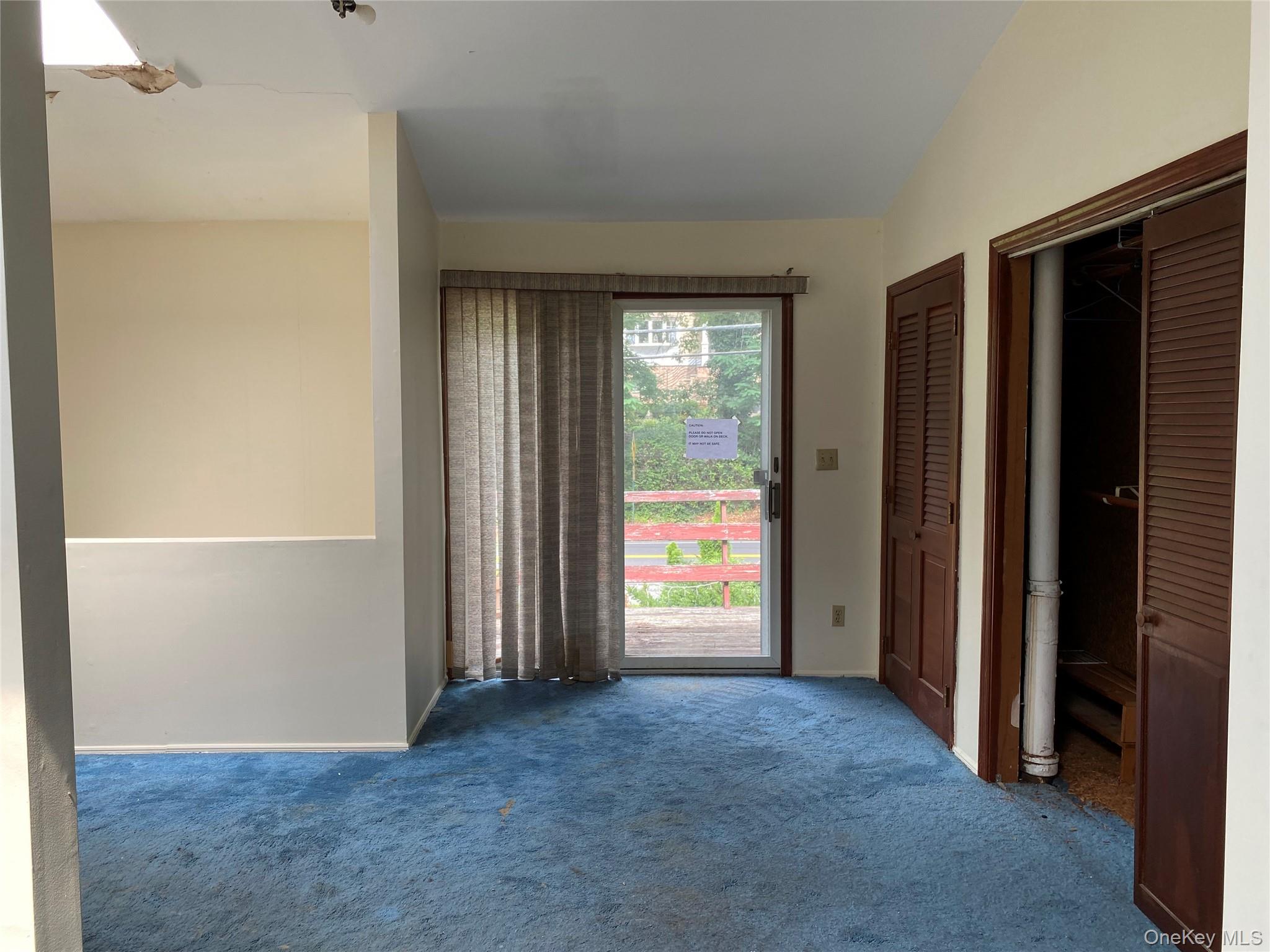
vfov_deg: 53.1
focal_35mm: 26
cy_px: 476
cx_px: 635
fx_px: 954
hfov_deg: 67.3
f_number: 1.8
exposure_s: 1/121
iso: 64
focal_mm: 4.25
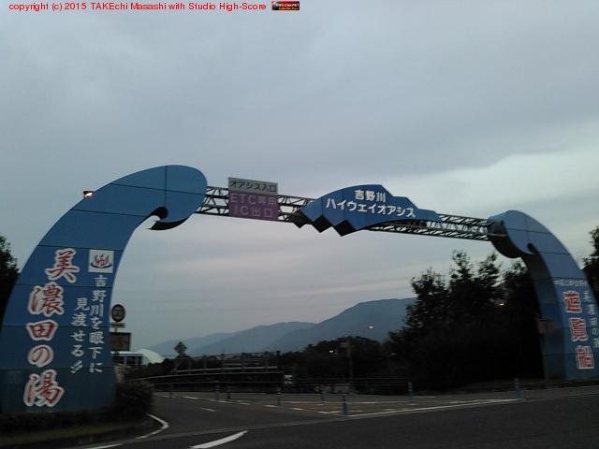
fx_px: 519
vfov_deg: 46.8
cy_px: 224
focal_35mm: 30
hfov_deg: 60.0
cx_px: 300
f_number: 2.4
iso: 128
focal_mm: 4
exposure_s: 1/16.7
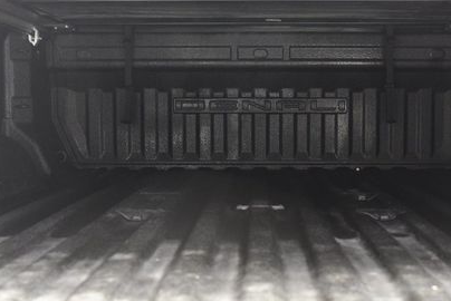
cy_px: 164
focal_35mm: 57
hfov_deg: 34.9
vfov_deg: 23.8
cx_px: 263
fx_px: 715
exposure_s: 1/10
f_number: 2.8
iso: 1600
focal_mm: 24
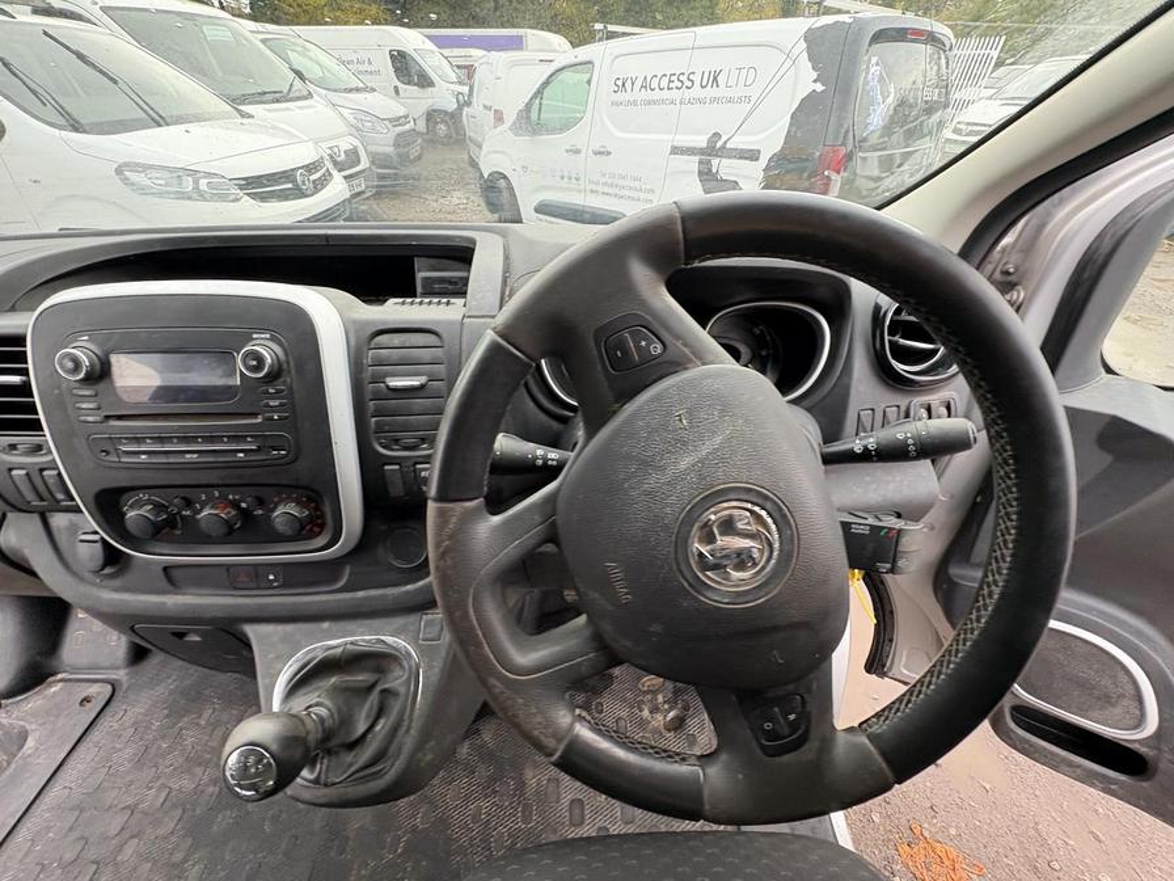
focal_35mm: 14
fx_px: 475
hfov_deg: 102.1
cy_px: 440
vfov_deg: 85.7
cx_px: 587
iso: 200
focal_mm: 2.22
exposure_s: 1/99
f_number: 2.2
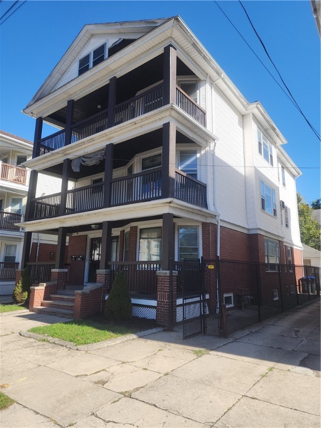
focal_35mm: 23
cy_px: 214
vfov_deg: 73.9
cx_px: 160
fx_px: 284
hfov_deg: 58.9
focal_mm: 6.4
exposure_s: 1/673
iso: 12
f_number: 1.8
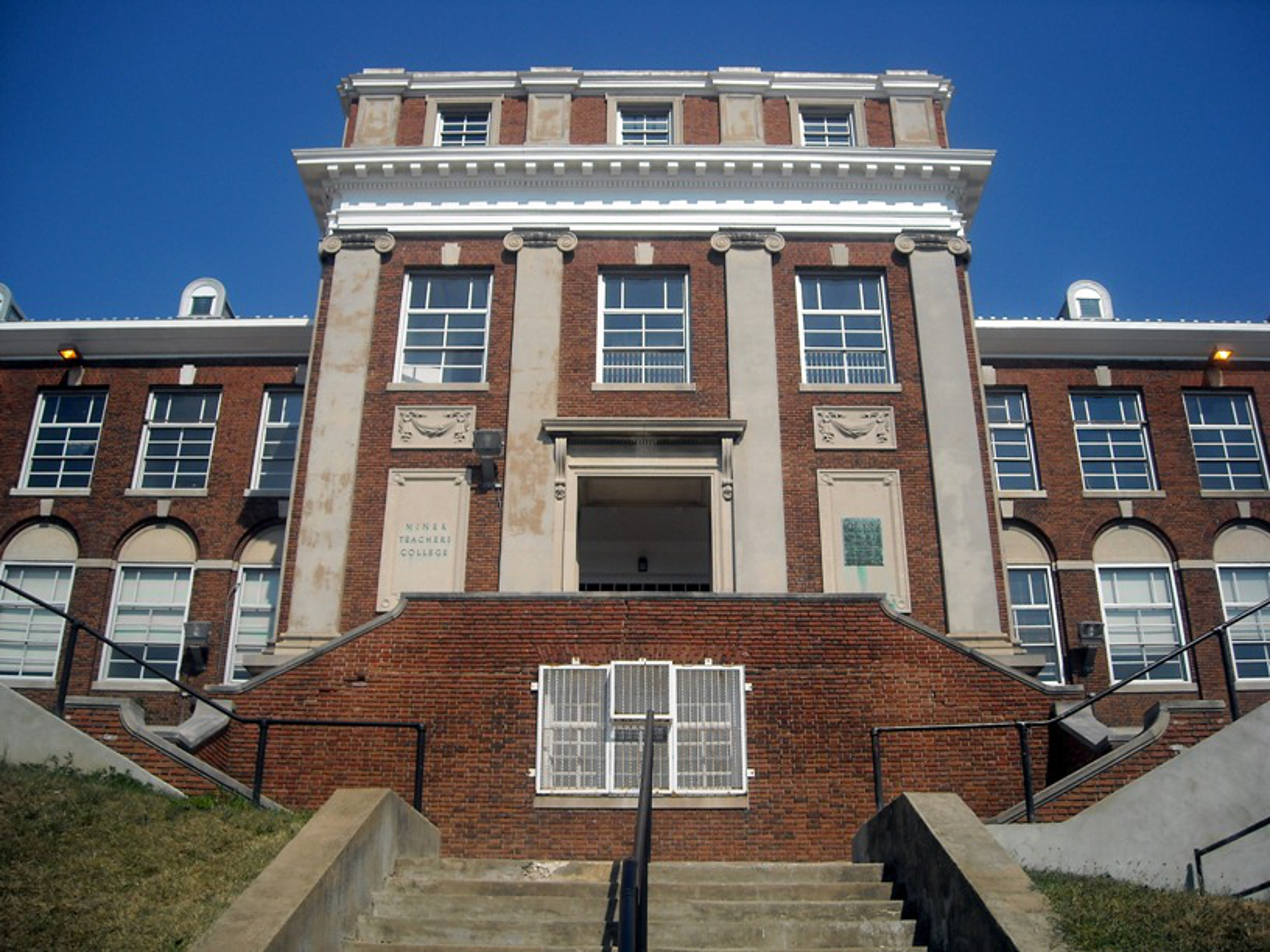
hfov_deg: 52.6
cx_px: 635
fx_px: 1284
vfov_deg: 40.7
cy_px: 476
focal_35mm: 35
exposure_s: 1/458
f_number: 5.6
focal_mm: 5.7
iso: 64
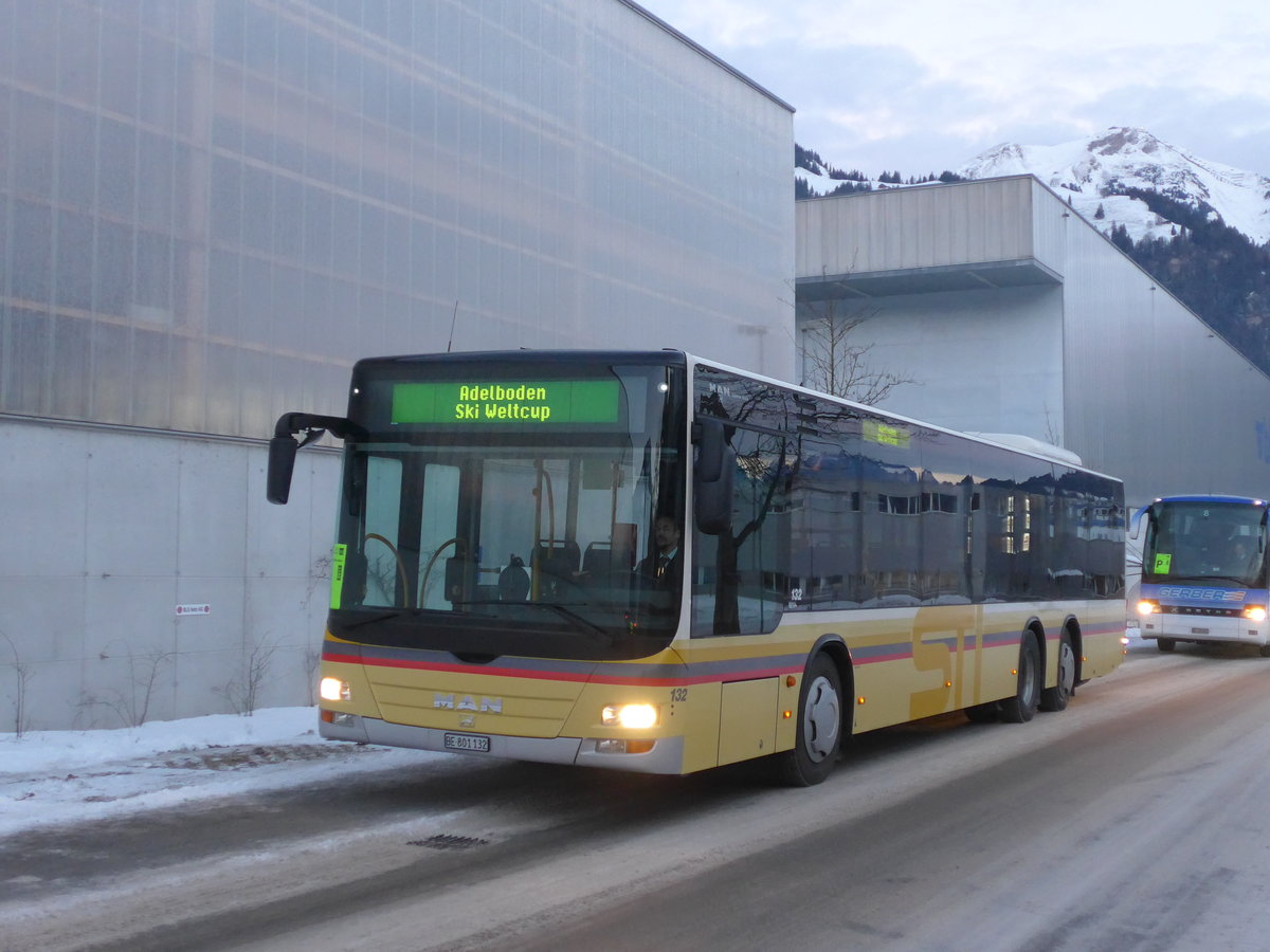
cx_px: 635
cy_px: 476
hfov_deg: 41.2
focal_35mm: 46
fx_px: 1688
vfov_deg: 31.5
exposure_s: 1/125
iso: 640
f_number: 3
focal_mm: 9.5
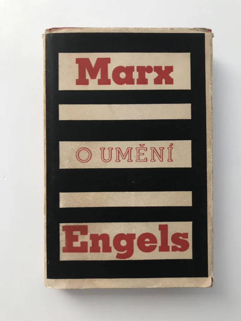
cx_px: 120
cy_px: 160
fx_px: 260
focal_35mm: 28
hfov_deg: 49.7
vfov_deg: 63.4
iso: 32
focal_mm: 3.99
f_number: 1.8
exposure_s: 1/100
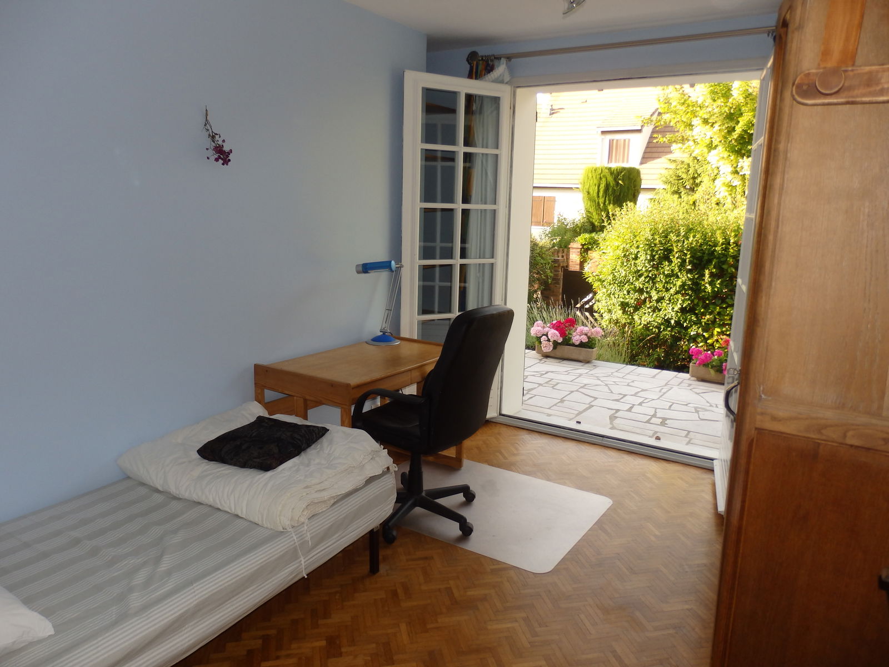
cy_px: 334
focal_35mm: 25
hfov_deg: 69.4
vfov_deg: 54.9
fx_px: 642
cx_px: 444
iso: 100
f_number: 3
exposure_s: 1/125
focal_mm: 4.5
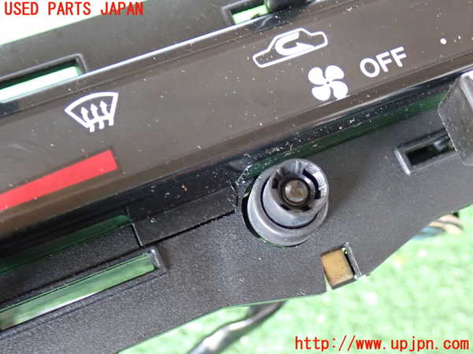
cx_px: 236
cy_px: 177
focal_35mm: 47
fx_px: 642
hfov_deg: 40.4
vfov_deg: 30.9
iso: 800
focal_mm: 8.4
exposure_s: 1/20
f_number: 3.1
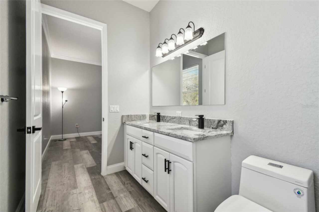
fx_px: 133
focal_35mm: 15
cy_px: 106
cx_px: 160
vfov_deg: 77.3
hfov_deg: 100.4
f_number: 7.1
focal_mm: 10
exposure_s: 1/10
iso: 100
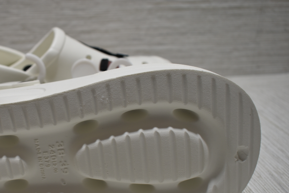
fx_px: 393
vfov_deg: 27.2
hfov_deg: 39.5
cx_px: 79
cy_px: 142
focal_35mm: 49
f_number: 4
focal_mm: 22
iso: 100
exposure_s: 1/13
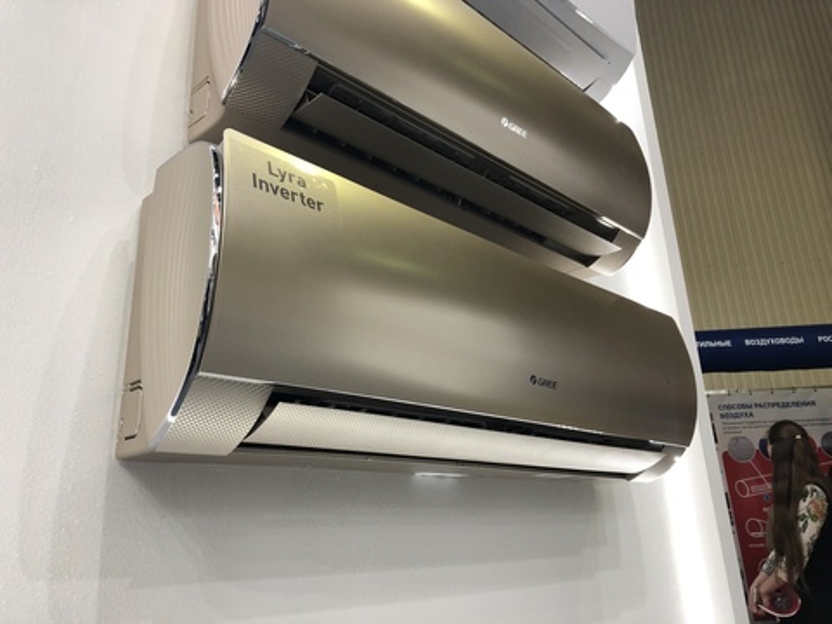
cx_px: 416
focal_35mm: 28
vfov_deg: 49.7
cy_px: 312
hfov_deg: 63.4
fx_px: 673
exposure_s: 1/50
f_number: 1.8
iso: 32
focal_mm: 3.99
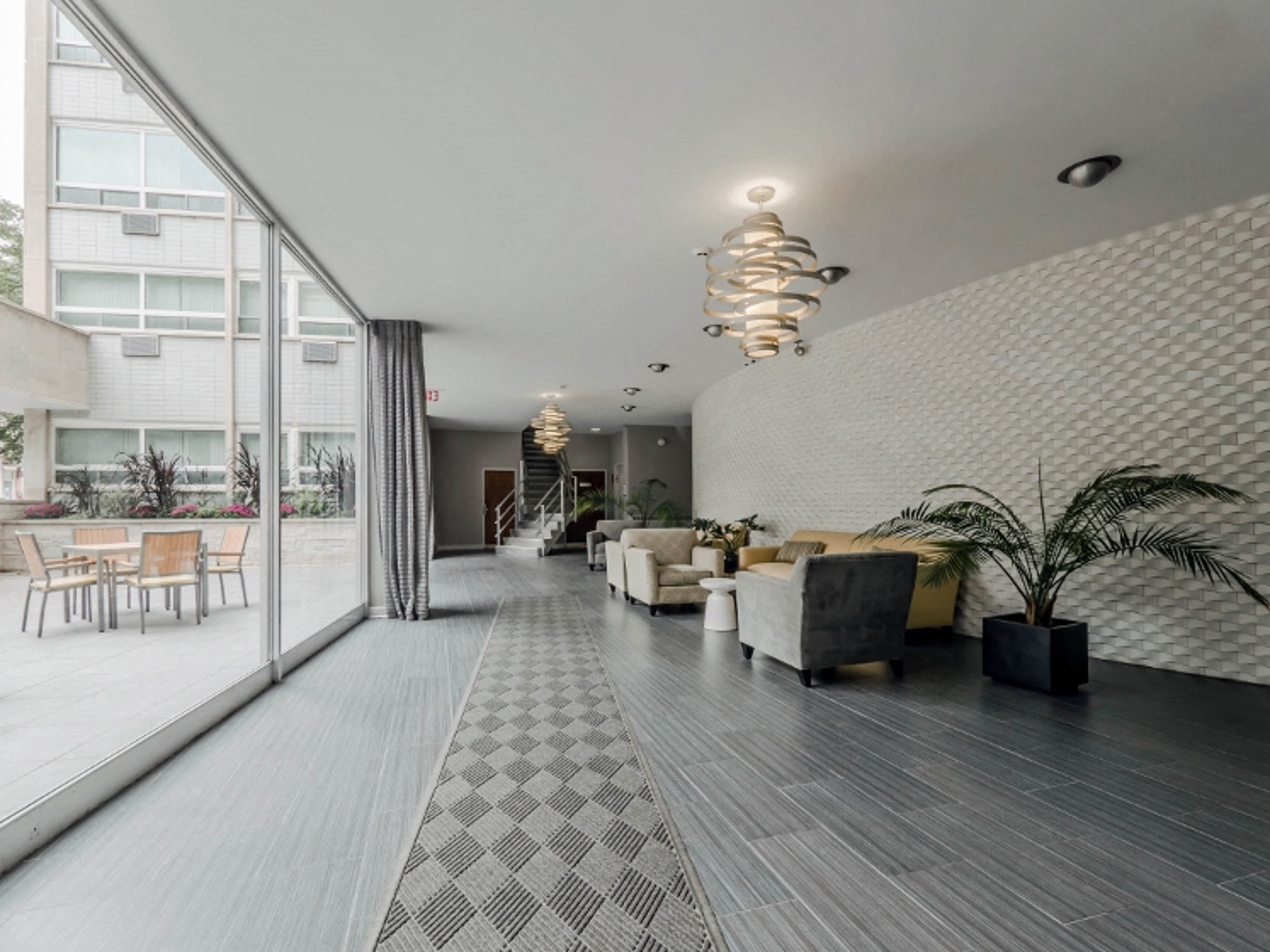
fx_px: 550
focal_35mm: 15
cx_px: 656
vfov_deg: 81.6
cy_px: 508
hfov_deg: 98.1
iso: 200
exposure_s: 1/13
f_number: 9
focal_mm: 7
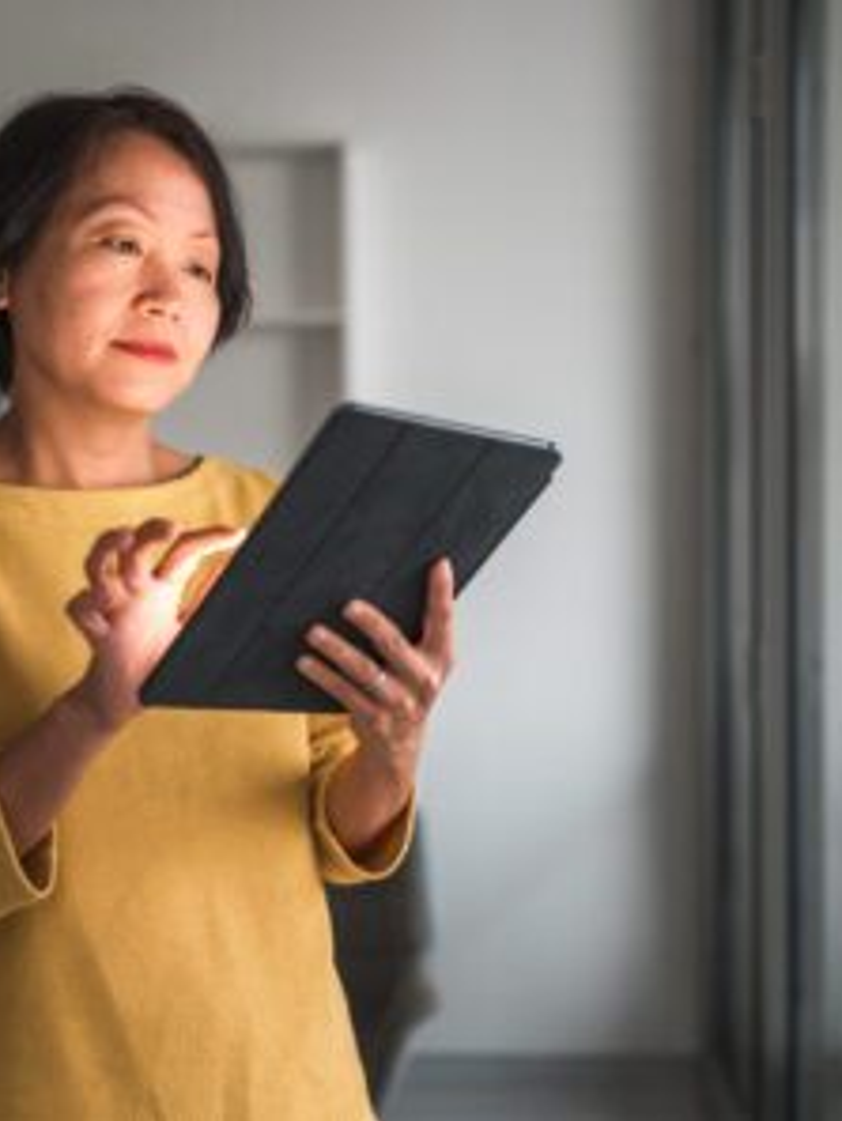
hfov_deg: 28.6
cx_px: 449
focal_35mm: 51
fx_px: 1653
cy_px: 562
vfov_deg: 37.5
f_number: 1.4
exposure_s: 1/125
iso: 500
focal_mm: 35
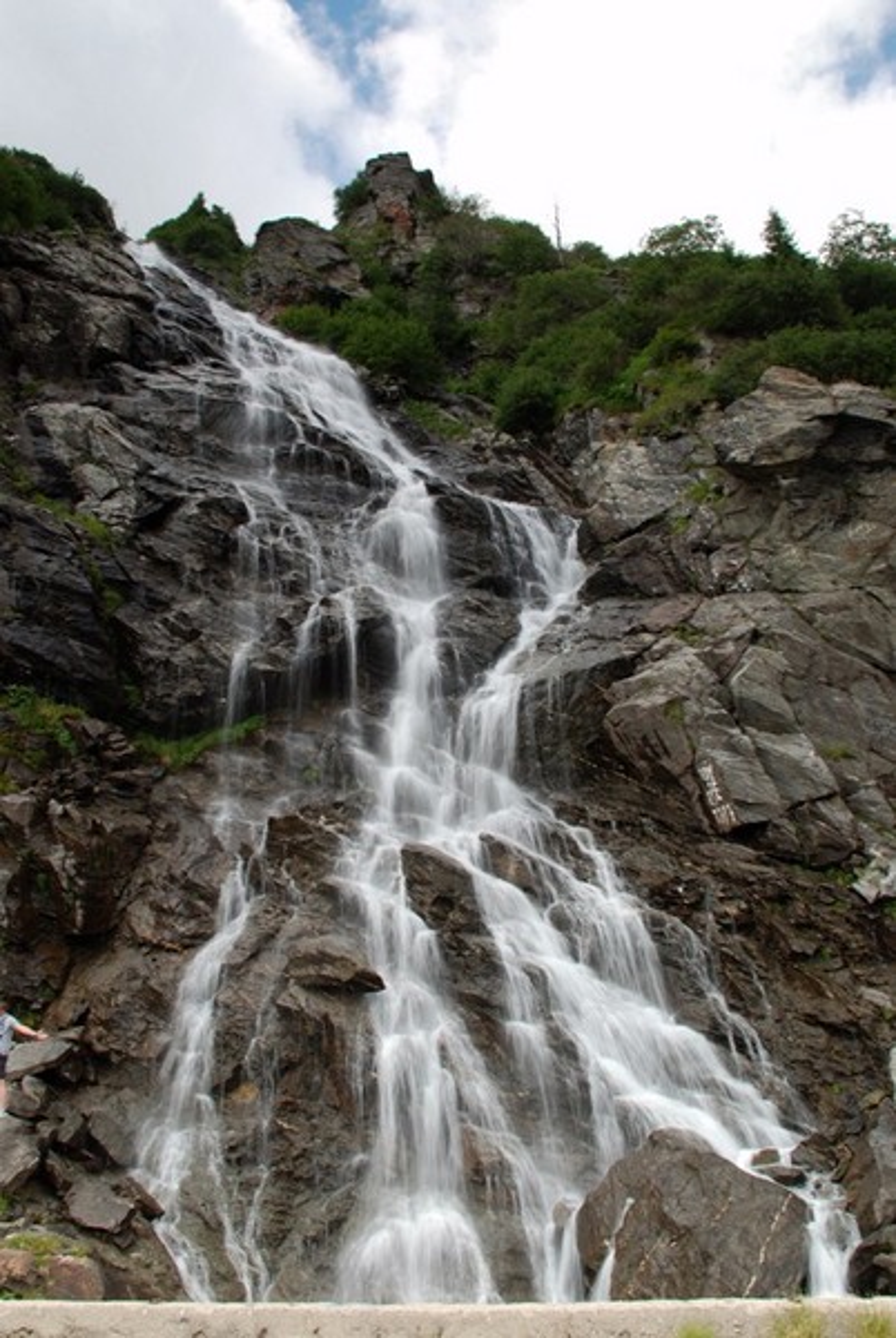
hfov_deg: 48.1
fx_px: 1004
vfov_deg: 67.3
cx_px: 448
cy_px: 669
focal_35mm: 27
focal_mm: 18
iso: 100
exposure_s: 1/8
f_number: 11
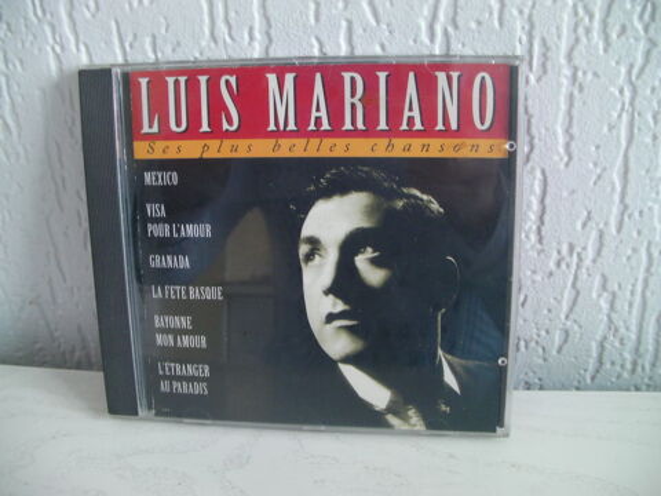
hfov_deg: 49.0
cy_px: 248
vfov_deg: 37.7
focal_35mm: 38
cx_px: 330
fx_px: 726
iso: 83
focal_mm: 6.3
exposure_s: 1/30
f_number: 3.5
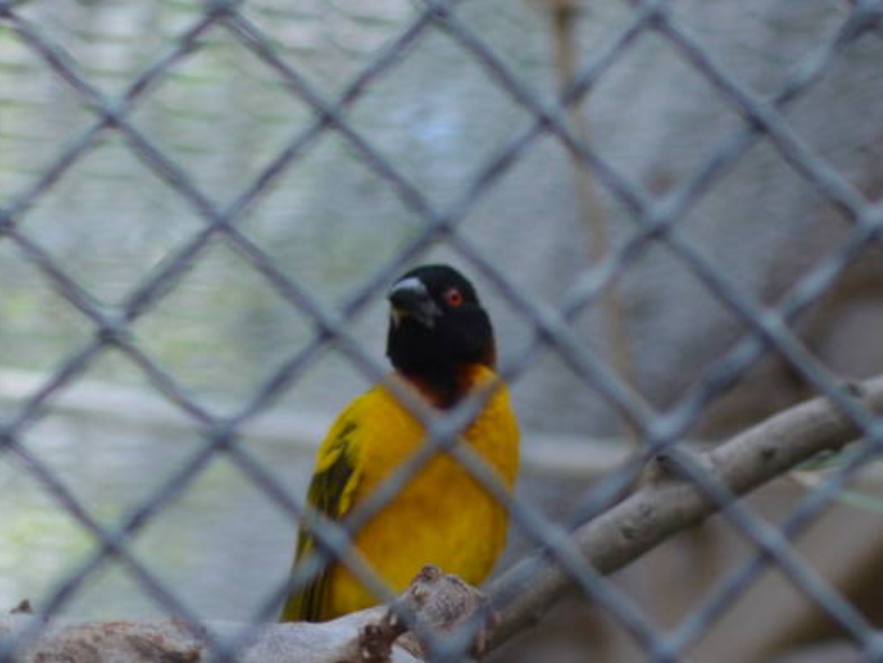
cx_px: 411
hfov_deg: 6.4
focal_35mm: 311
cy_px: 462
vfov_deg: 4.8
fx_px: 7937
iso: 400
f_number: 5.6
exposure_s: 1/500
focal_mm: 70
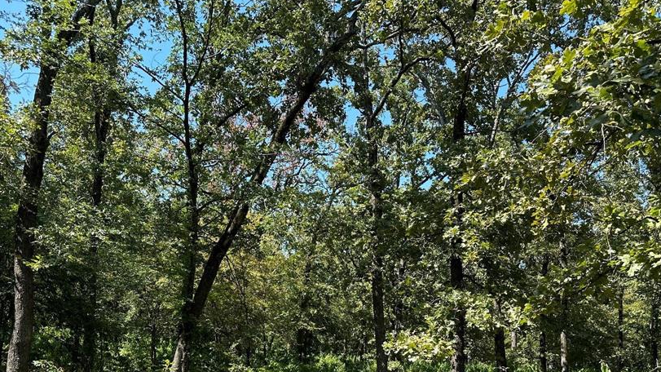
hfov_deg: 59.5
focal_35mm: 33
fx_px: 578
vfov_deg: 34.3
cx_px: 325
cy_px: 308
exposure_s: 1/1019
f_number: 1.78
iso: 80
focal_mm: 6.86
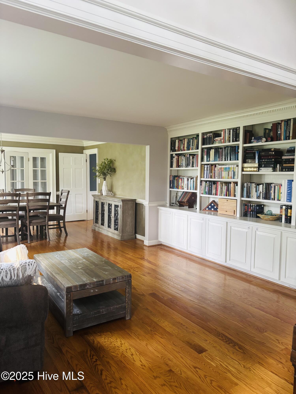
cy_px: 197
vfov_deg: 67.3
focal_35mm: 26
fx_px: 296
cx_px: 148
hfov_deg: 53.1
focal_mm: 5.96
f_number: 1.6
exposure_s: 1/60
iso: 320
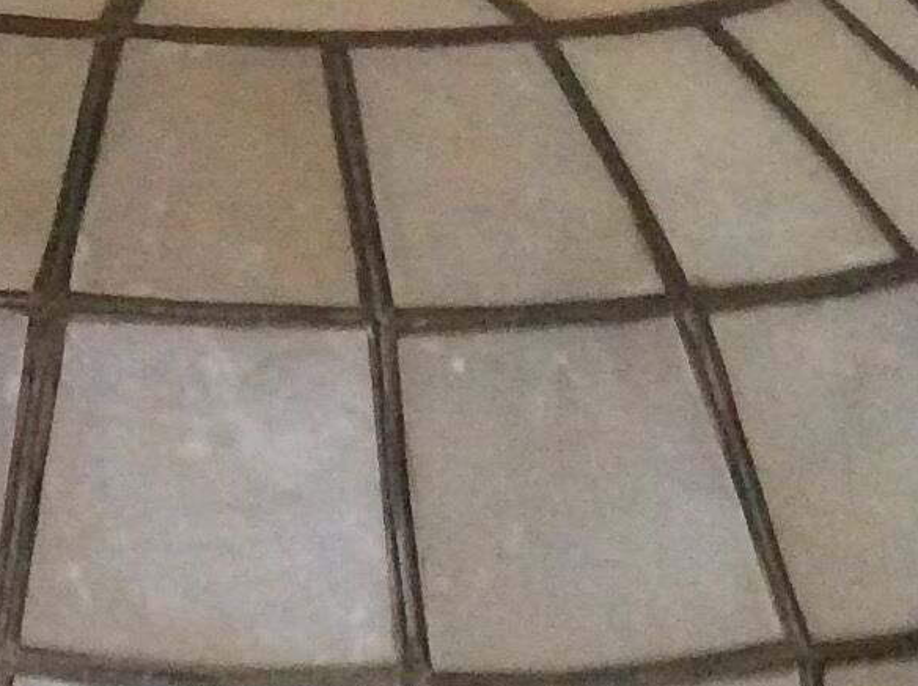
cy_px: 483
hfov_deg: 13.6
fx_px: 3760
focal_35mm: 142
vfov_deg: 10.4
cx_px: -135
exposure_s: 1/25
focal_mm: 3.3
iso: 320
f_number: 2.4
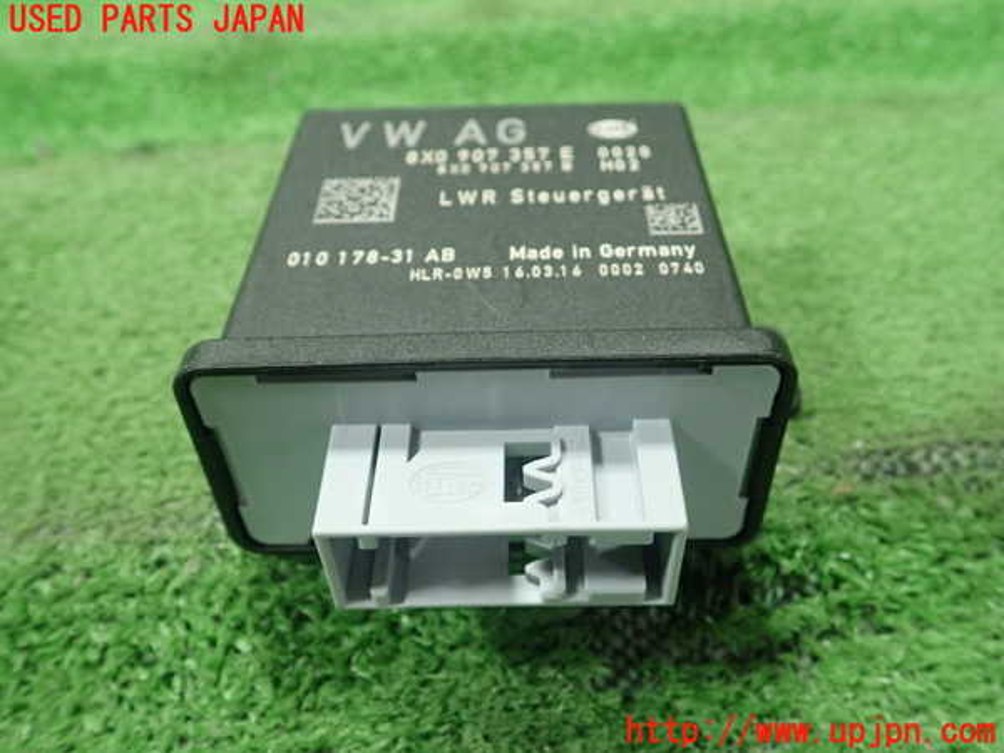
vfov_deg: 46.8
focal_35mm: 30
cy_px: 376
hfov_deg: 60.0
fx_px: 870
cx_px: 502
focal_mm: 5.5
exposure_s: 1/125
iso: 400
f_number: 2.3
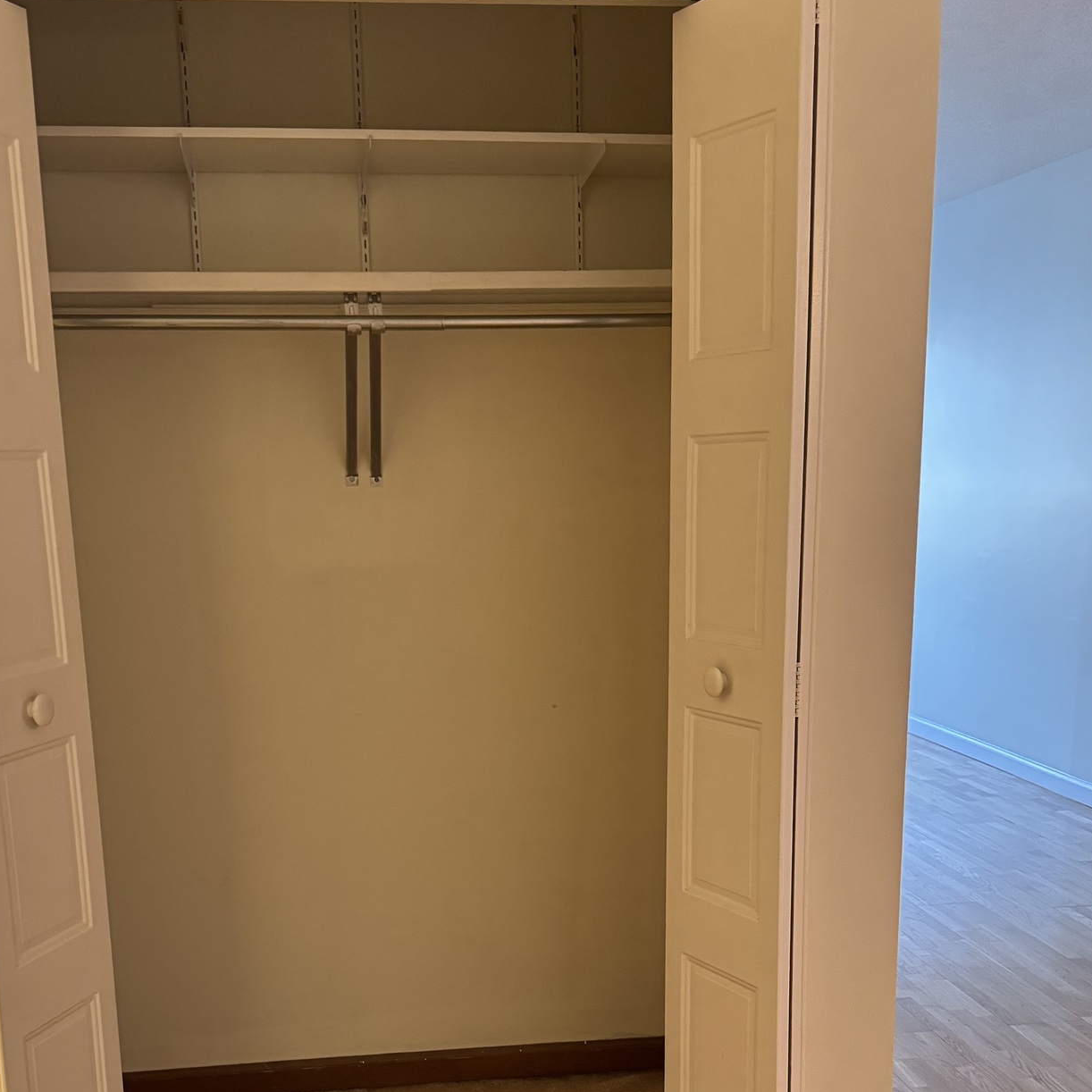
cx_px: 448
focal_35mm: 40
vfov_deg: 40.9
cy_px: 795
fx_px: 1428
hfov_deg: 41.7
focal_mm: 6.76
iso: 800
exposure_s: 1/60
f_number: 1.78
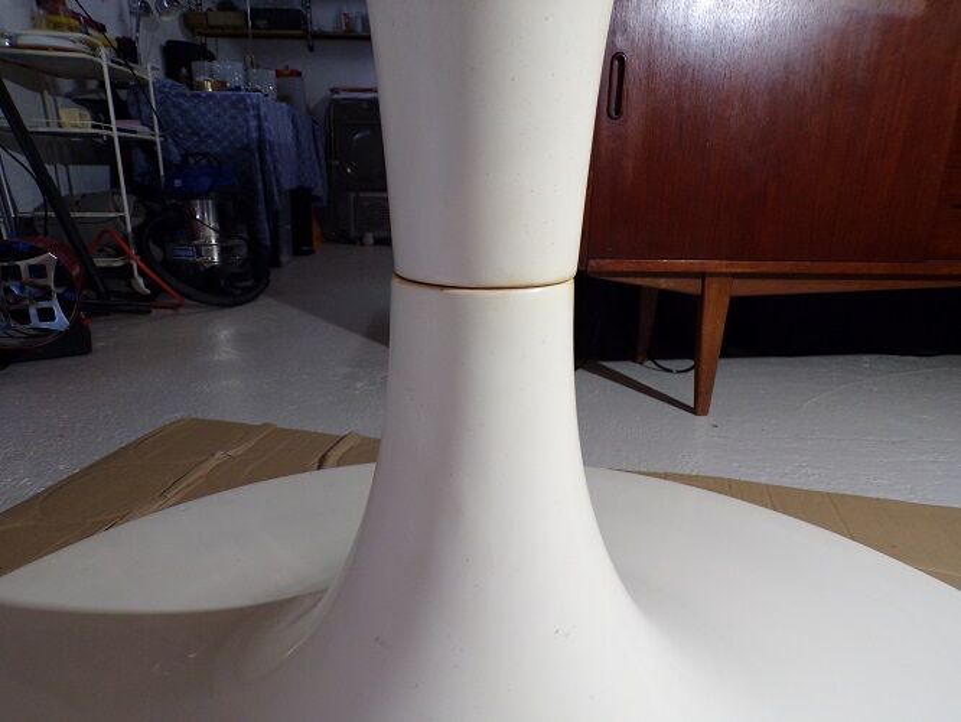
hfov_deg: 71.6
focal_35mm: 24
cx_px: 480
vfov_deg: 56.8
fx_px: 667
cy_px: 361
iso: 184
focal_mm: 4.3
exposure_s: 1/34
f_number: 3
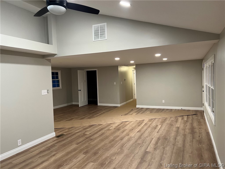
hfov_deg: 67.3
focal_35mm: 26
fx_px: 169
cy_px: 84
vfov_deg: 53.1
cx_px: 112
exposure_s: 1/67
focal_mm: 5.7
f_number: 1.5
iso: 125
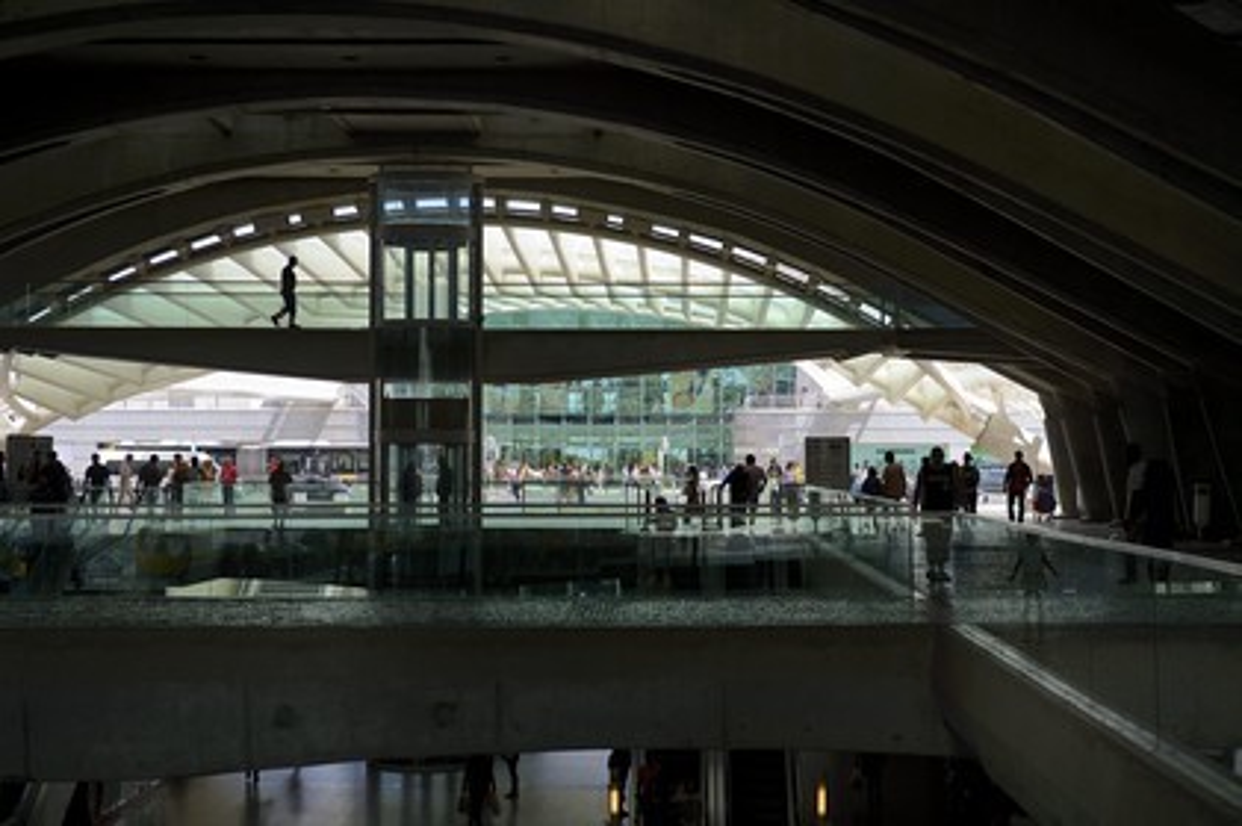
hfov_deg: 28.9
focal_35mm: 70
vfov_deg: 19.4
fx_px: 2413
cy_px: 413
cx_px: 621
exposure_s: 1/320
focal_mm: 70
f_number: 5
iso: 200
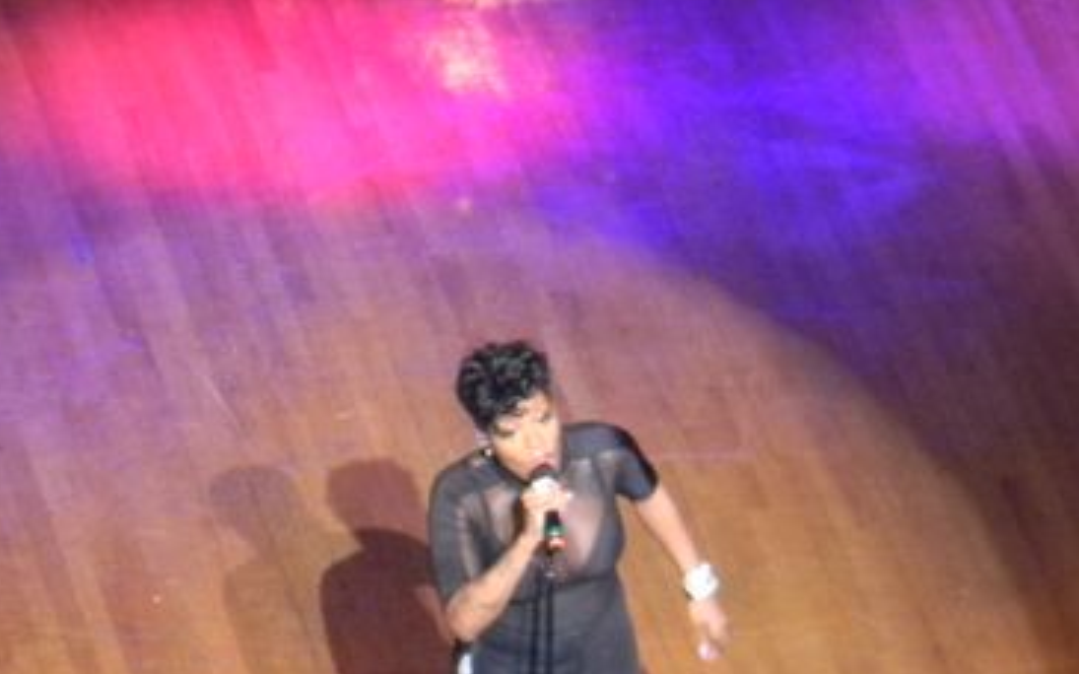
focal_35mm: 622
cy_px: 659
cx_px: 473
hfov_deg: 3.4
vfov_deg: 2.1
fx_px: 18288
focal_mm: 60.7
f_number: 5.4
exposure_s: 1/60
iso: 800
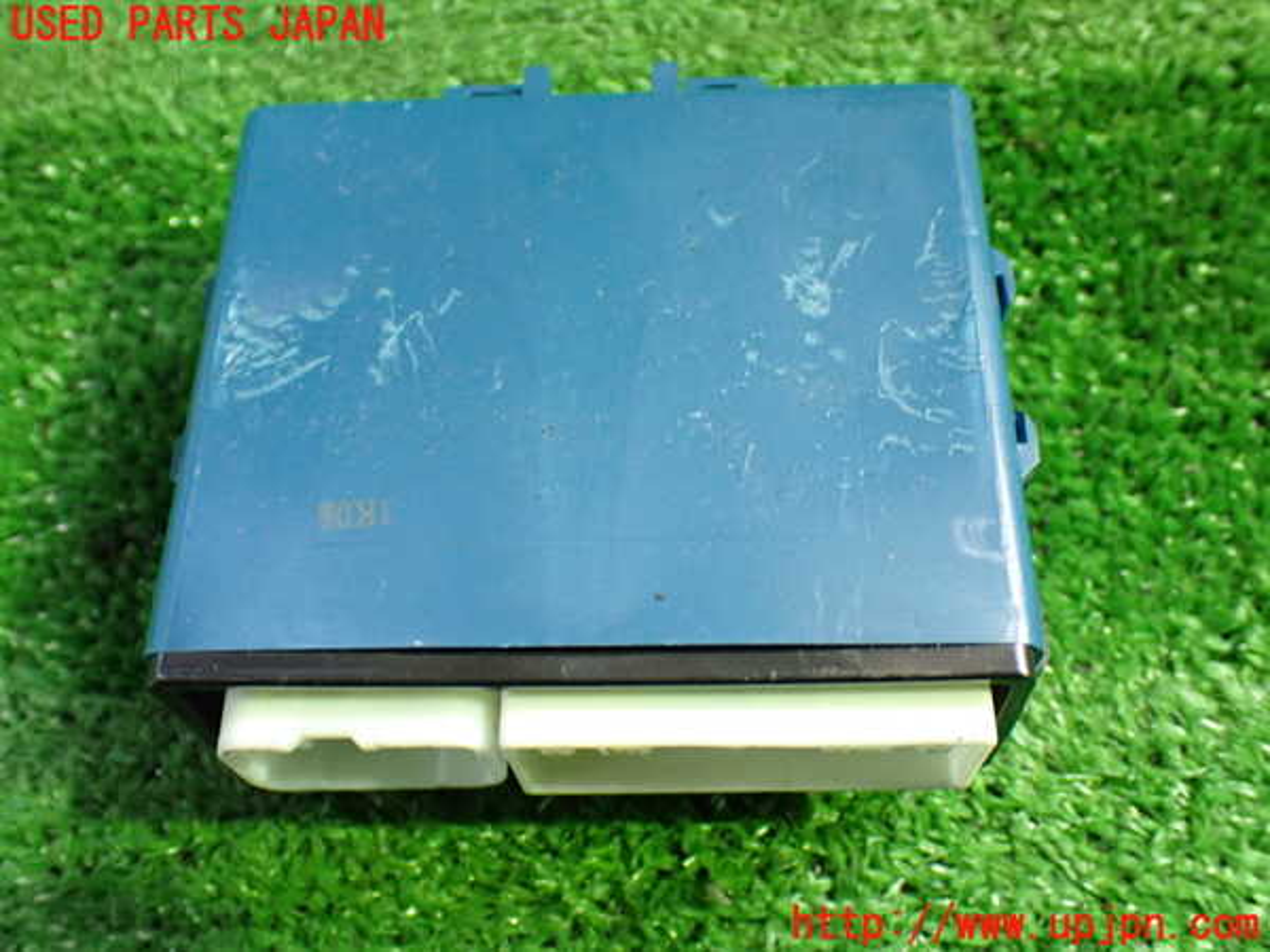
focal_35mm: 36
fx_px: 1321
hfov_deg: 51.4
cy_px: 476
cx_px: 635
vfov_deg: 39.7
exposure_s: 1/40
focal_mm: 6.37
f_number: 2.5
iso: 800
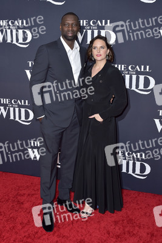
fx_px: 256
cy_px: 122
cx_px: 81
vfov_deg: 50.7
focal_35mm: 38
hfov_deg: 35.1
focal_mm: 38
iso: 320
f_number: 7.1
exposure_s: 1/250
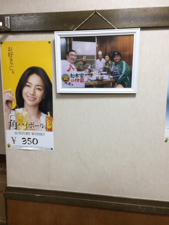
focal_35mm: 29
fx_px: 189
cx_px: 84
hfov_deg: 48.2
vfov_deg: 61.7
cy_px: 112
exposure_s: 1/40
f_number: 2.2
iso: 40
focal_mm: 4.15
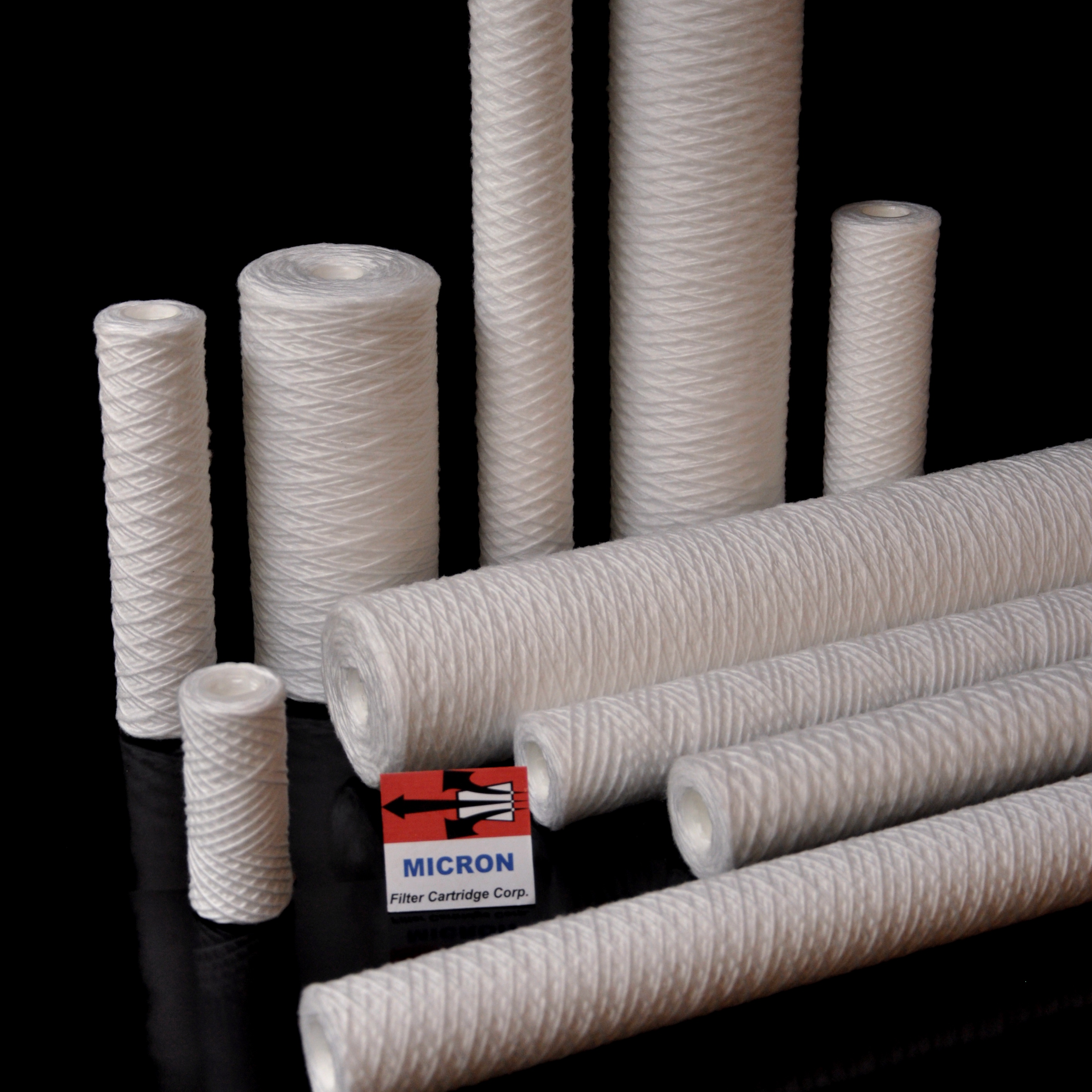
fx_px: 2414
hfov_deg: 25.5
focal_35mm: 68
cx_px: 544
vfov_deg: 25.5
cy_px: 466
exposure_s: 1/125
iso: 400
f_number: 4.5
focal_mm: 35
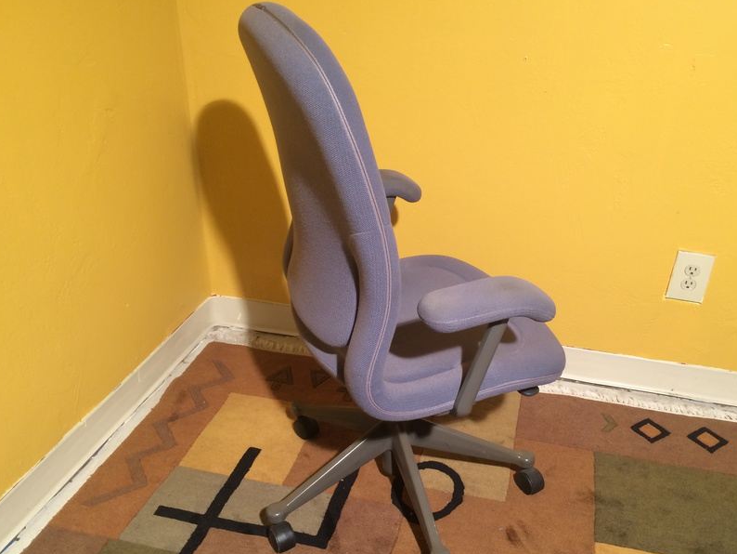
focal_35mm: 34
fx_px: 724
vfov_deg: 41.8
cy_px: 304
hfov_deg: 53.8
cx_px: 407
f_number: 2.2
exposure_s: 1/30
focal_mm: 4.12
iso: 80
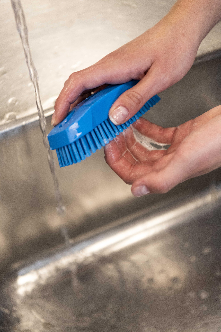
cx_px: 110
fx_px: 645
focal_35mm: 70
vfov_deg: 28.8
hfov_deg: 19.5
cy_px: 166
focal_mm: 70
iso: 800
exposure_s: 1/160
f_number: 2.8
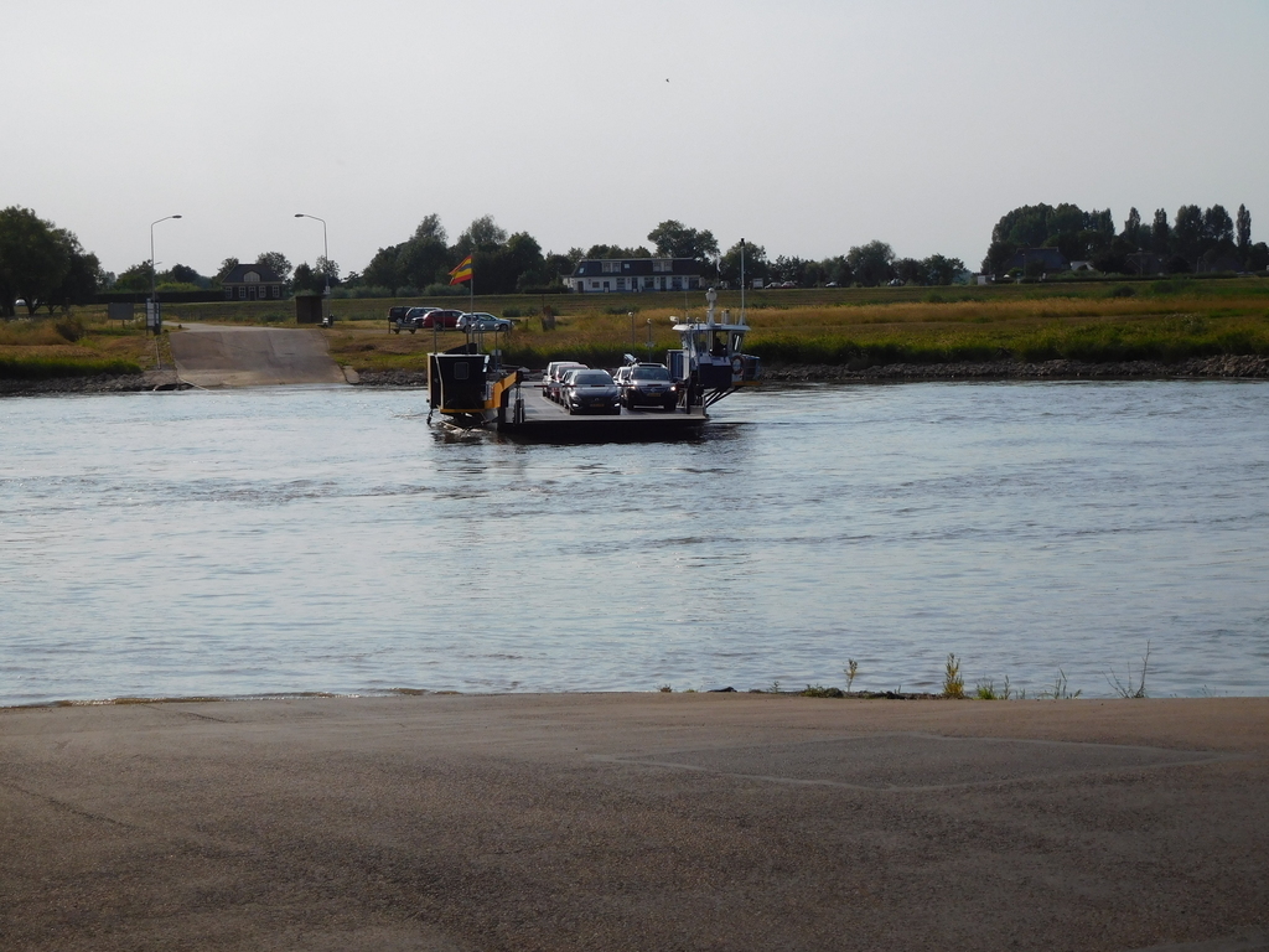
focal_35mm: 80
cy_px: 476
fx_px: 2933
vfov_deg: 18.4
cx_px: 634
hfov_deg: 24.4
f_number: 9.2
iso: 125
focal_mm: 14.3
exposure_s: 1/500
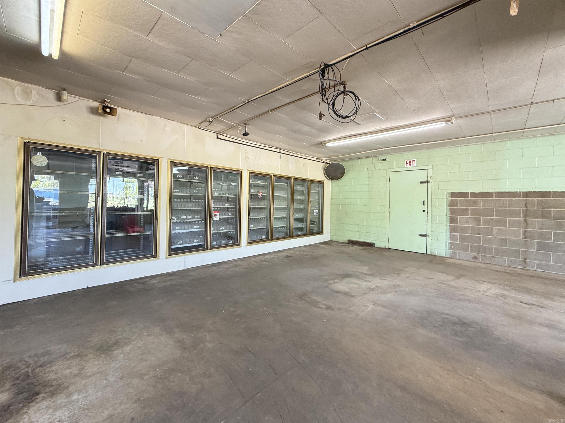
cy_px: 212
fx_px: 229
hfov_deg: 102.1
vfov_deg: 85.7
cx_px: 282
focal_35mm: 14
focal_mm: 2.22
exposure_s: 1/60
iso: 320
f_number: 2.2
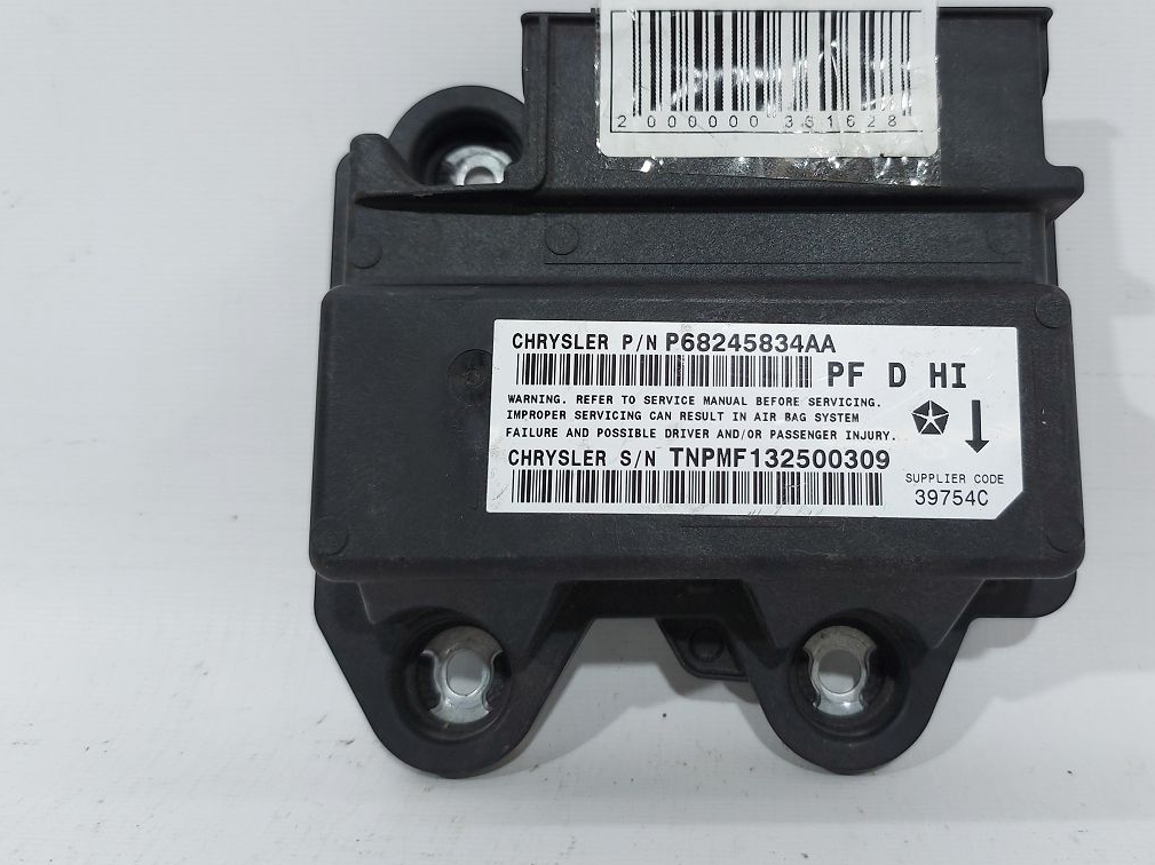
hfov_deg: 54.9
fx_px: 1101
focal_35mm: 33
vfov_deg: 42.7
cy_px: 338
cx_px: 700
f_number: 1.8
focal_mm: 5.23
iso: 40
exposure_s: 1/50
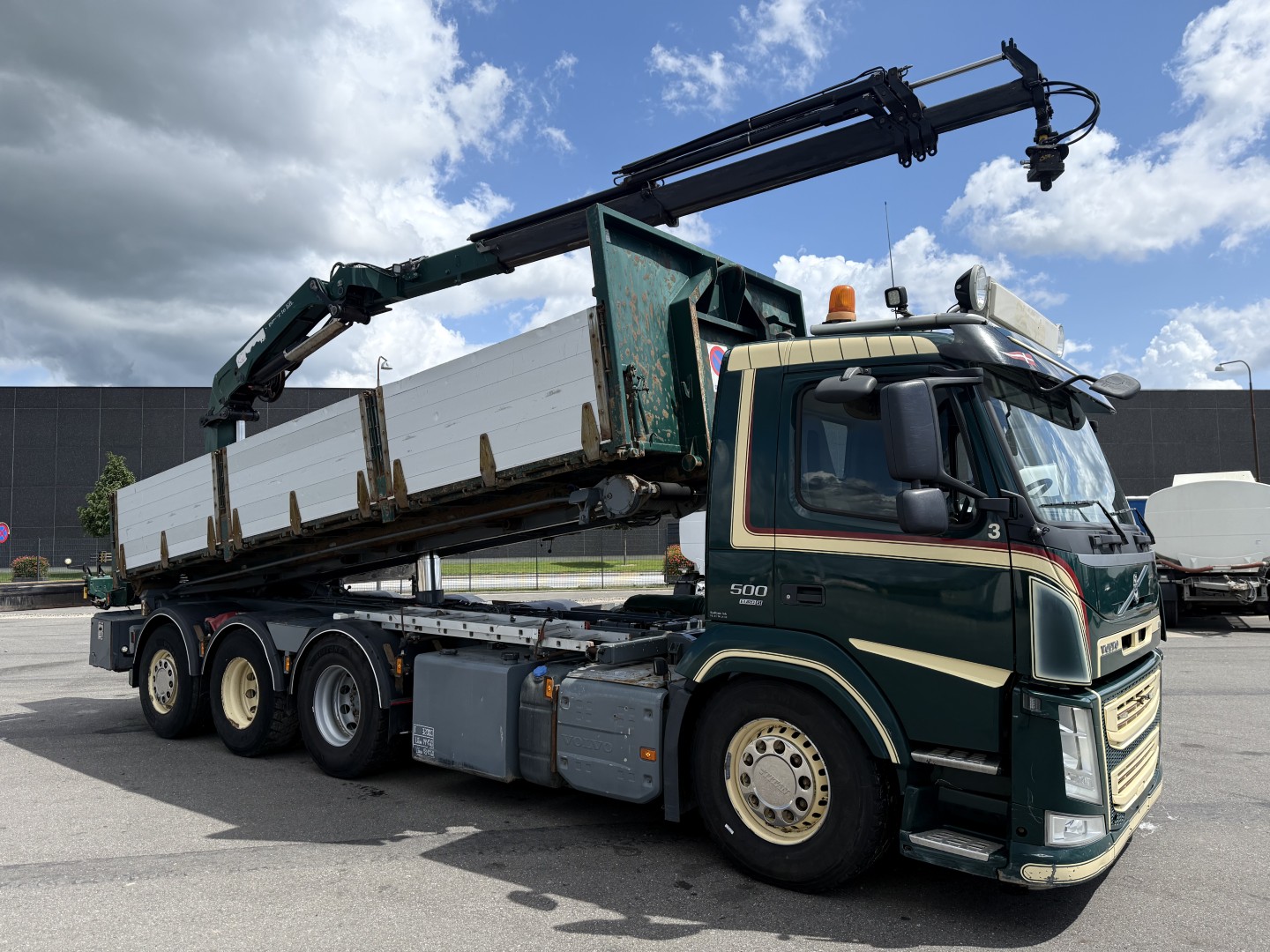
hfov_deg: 71.6
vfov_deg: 56.8
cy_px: 476
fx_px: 881
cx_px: 635
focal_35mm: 24
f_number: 1.78
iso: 100
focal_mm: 6.76
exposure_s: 1/5319
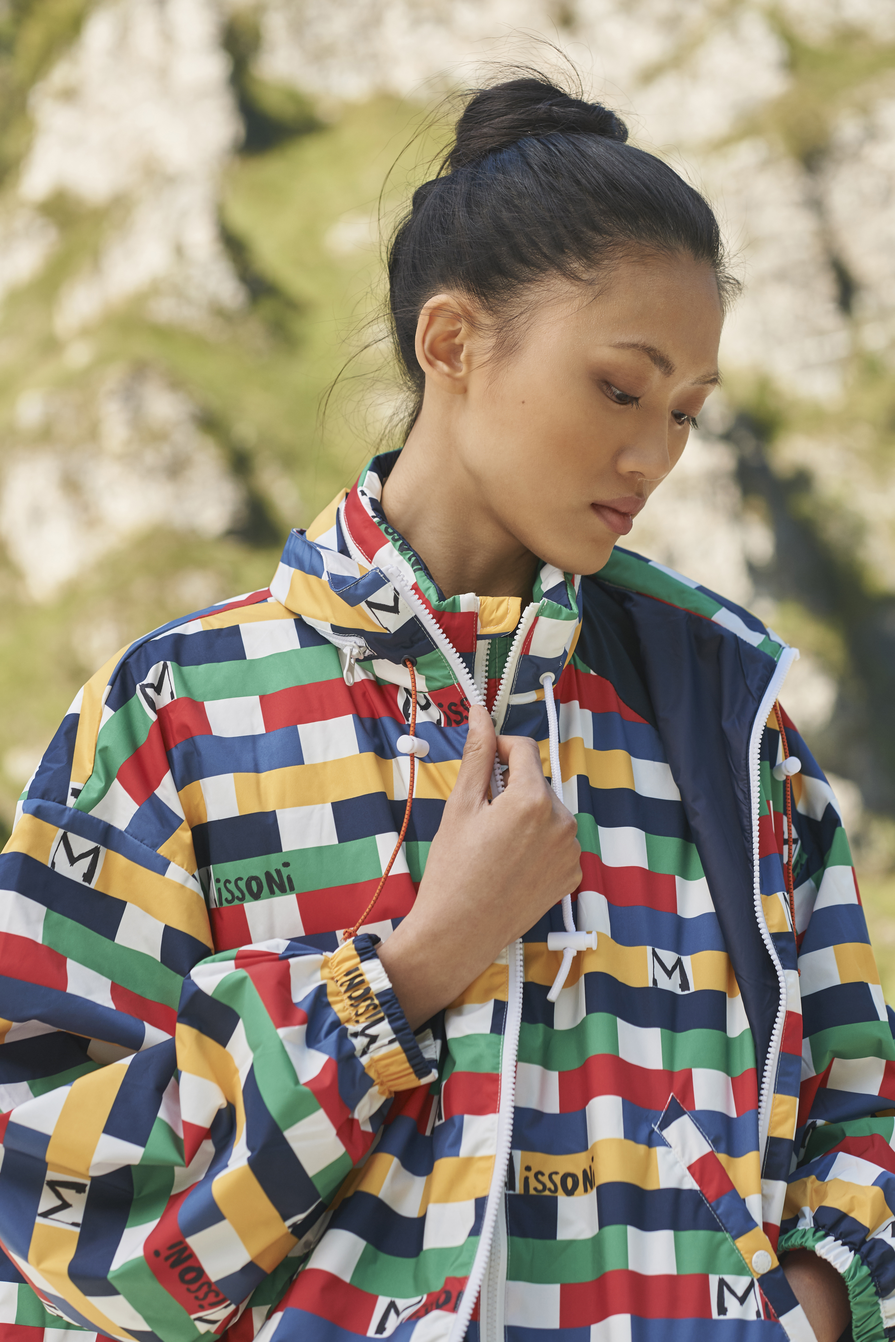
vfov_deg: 23.9
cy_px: 671
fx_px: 3170
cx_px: 448
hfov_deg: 16.1
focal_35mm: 85
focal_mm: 85
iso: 320
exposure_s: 1/200
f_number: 5
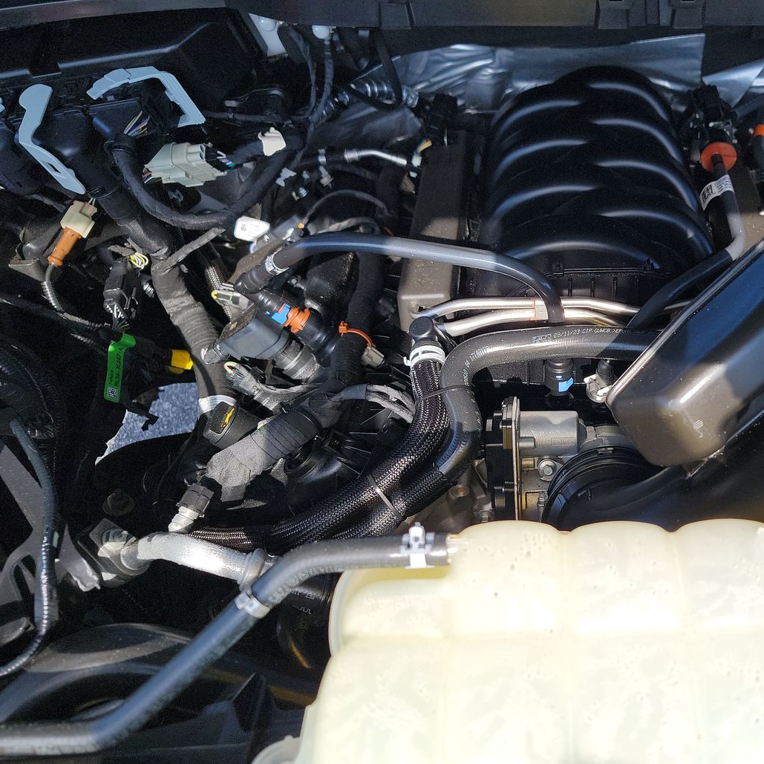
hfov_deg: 48.1
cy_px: 382
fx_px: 824
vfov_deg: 49.7
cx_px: 561
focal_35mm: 33
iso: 50
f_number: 1.8
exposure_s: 1/302
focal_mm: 6.7
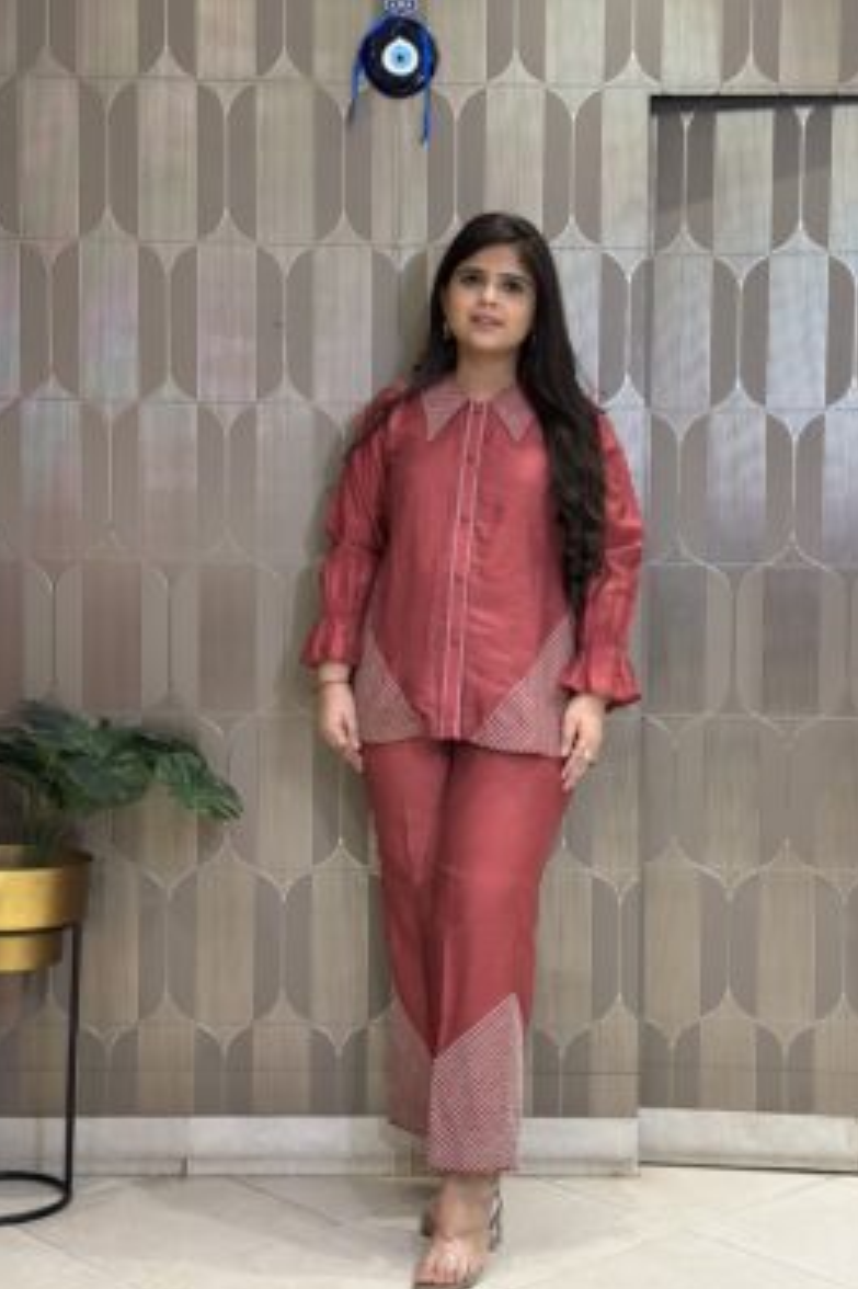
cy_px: 651
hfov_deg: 26.4
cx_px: 477
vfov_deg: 38.9
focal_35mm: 51
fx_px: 1825
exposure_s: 1/50
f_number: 1.78
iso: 125
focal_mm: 6.86
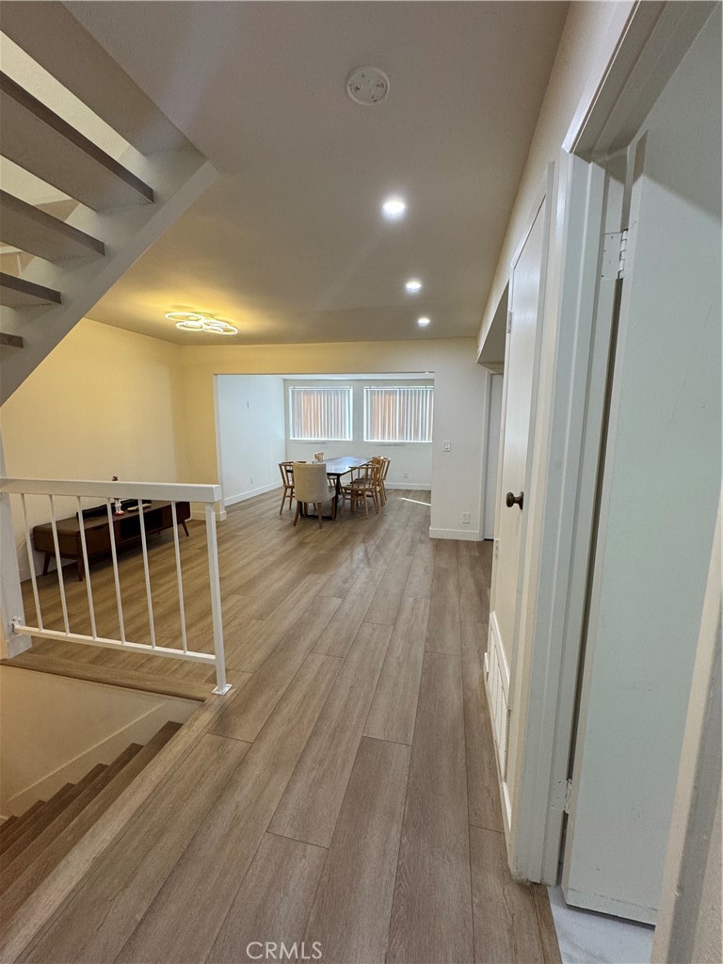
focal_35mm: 14
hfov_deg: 85.7
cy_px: 482
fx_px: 390
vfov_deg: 102.1
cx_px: 362
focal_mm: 2.22
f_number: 2.2
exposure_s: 1/120
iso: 160
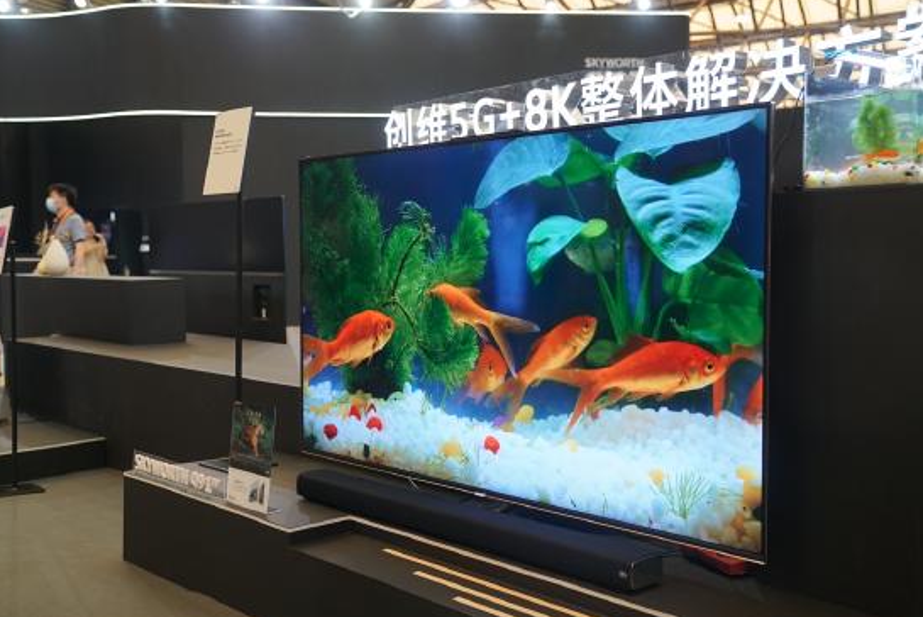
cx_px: 459
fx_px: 975
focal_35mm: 38
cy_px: 308
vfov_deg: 35.1
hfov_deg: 50.7
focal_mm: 37
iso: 500
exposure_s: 1/100
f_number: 3.5
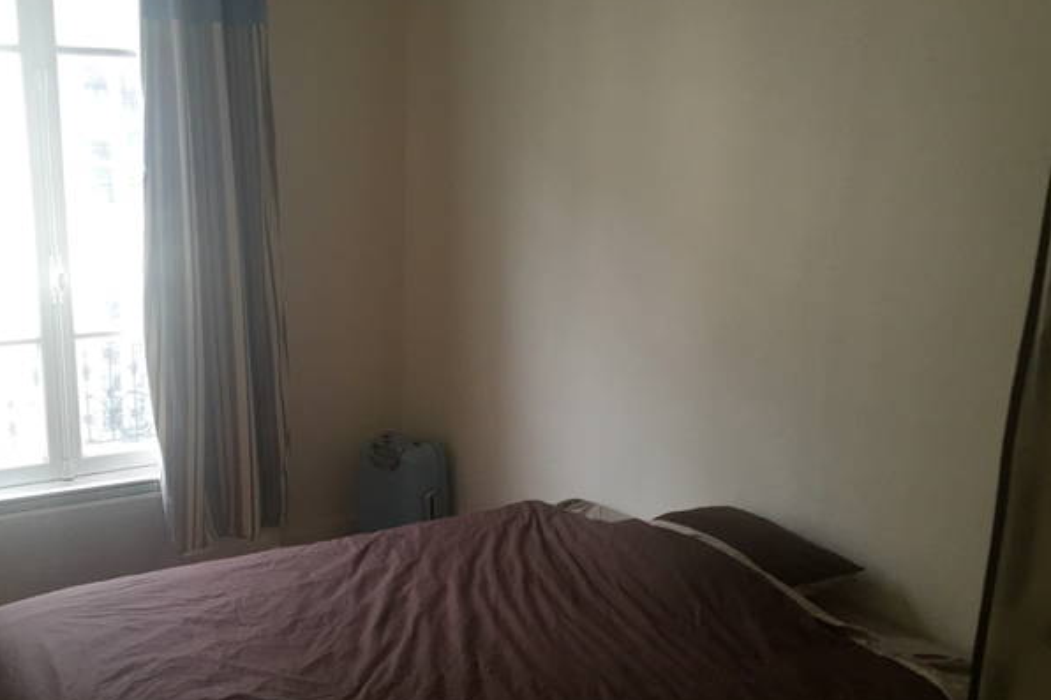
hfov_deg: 48.3
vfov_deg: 33.3
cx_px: 436
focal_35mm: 40
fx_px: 1167
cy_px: 428
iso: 50
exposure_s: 1/30
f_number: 2.2
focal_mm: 4.15
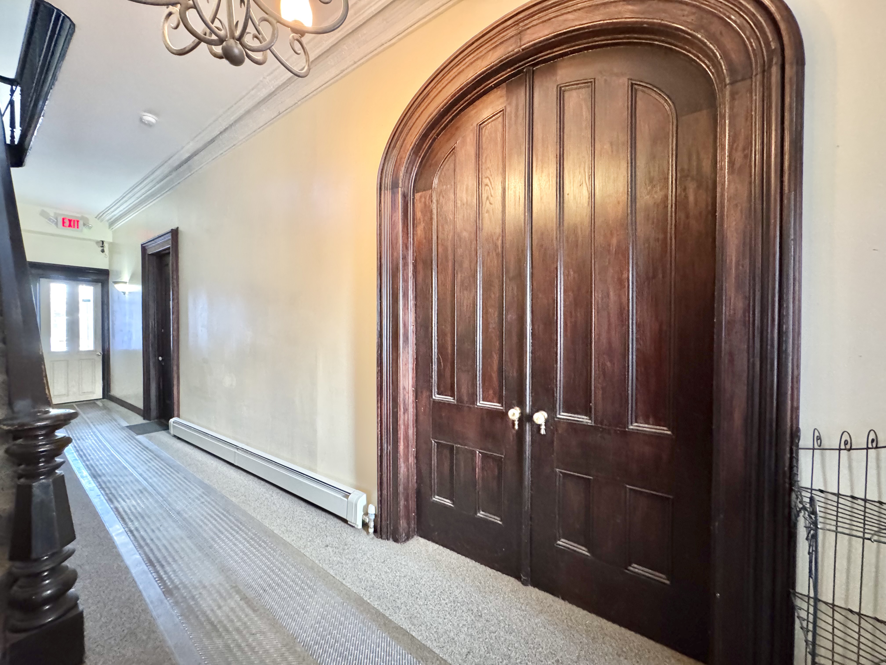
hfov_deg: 102.1
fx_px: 358
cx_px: 443
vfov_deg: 85.7
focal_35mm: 14
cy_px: 332
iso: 1000
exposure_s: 1/40
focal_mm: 2.22
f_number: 2.2
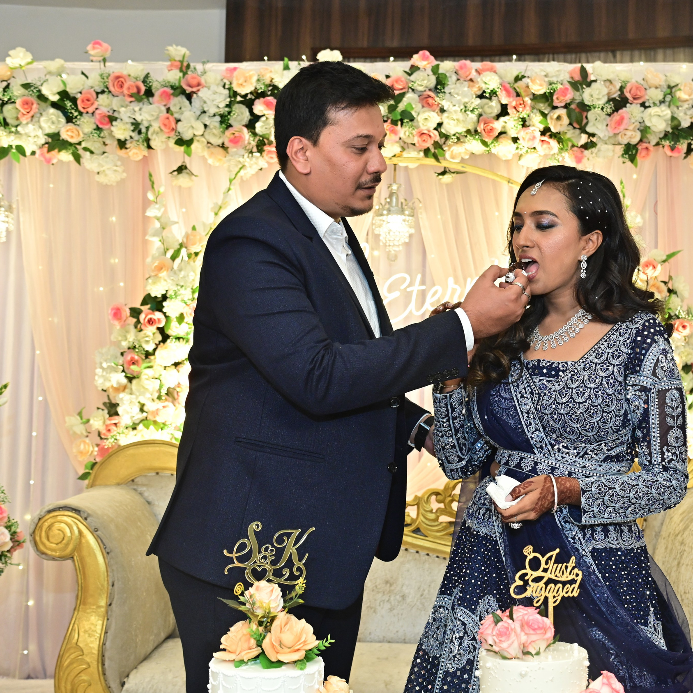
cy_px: 348
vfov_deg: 34.7
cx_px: 412
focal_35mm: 49
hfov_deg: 34.6
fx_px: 1110
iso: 1250
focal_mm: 38
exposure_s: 1/200
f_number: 5
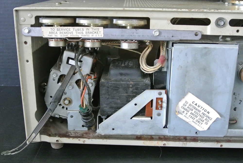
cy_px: 82
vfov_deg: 30.6
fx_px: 297
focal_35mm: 44
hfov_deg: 44.5
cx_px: 122
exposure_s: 1/15
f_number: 4.2
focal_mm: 16.3
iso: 3200
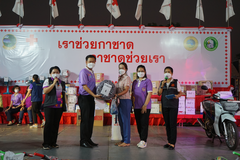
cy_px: 80
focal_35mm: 41
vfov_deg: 32.6
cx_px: 120
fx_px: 273
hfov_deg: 47.4
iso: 1000
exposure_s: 1/160
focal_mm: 41
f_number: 4.5
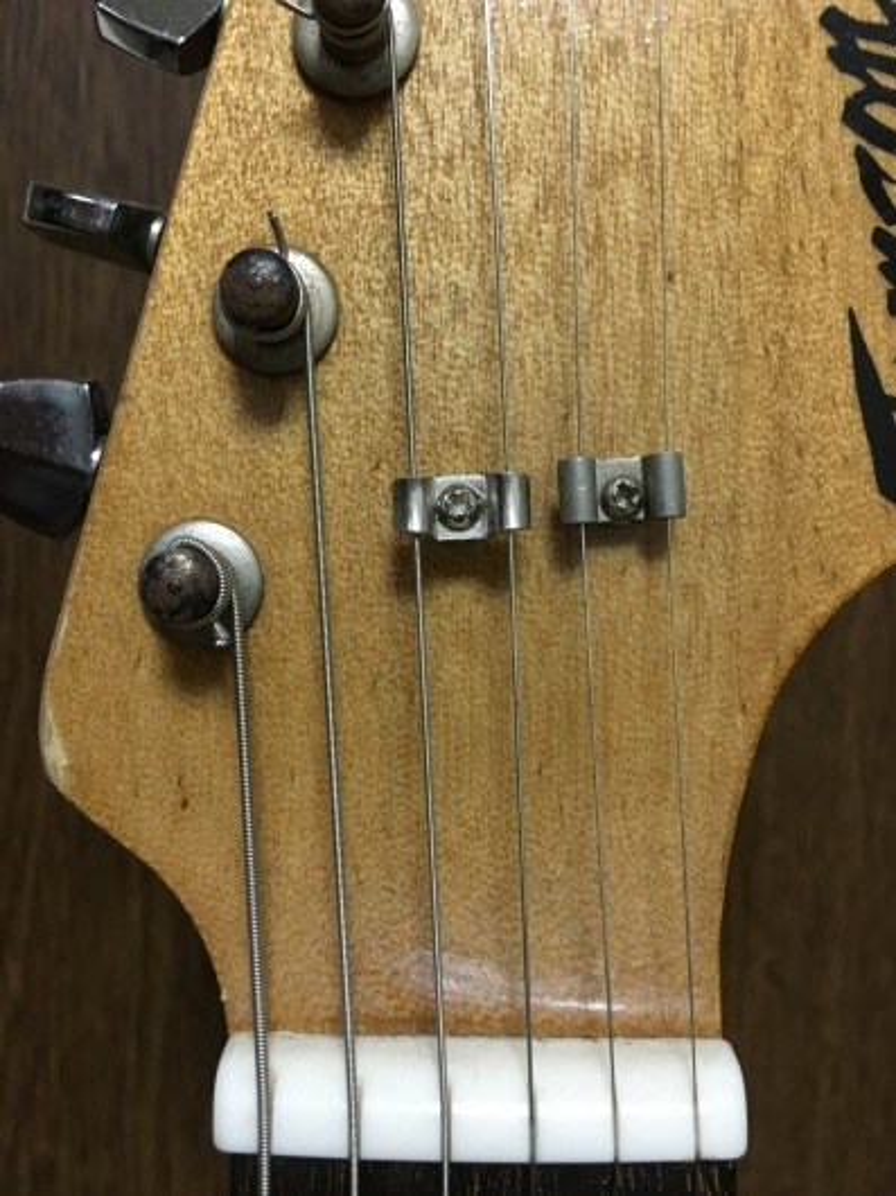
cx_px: 448
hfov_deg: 48.2
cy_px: 598
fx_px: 1002
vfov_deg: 61.7
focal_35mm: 29
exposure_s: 1/20
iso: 200
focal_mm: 4.15
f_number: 2.2
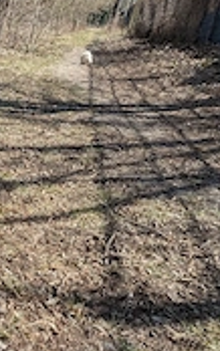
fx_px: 374
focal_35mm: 39
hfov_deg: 27.5
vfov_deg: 49.2
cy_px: 244
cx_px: -65
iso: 42
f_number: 2.2
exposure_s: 1/833
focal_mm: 2.22
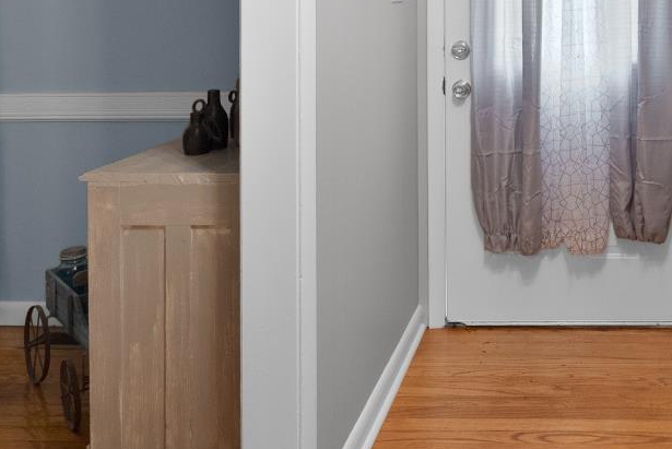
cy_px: -3
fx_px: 728
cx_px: 616
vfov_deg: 31.6
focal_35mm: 39
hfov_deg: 44.6
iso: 2000
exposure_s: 1/6
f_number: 8
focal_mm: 16
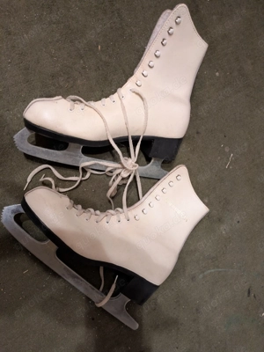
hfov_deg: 54.9
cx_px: 132
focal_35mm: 25
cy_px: 176
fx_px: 254
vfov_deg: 69.4
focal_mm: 5.43
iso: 440
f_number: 1.89
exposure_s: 1/25
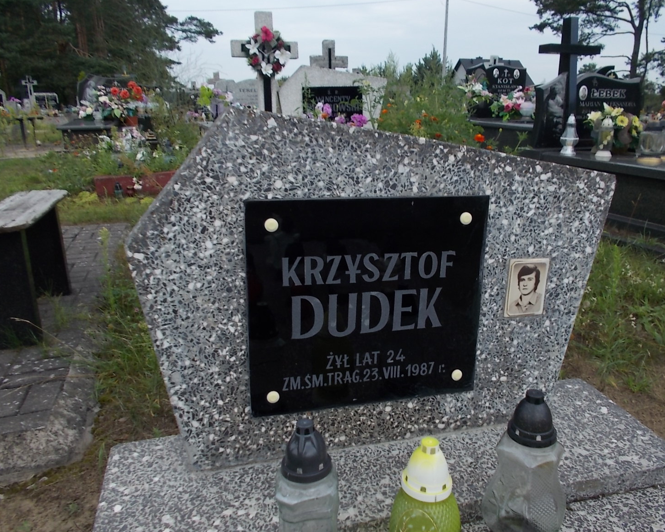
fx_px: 551
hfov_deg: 62.1
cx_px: 362
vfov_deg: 51.5
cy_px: 262
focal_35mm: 28
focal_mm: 4.6
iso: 80
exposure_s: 1/80
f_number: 8
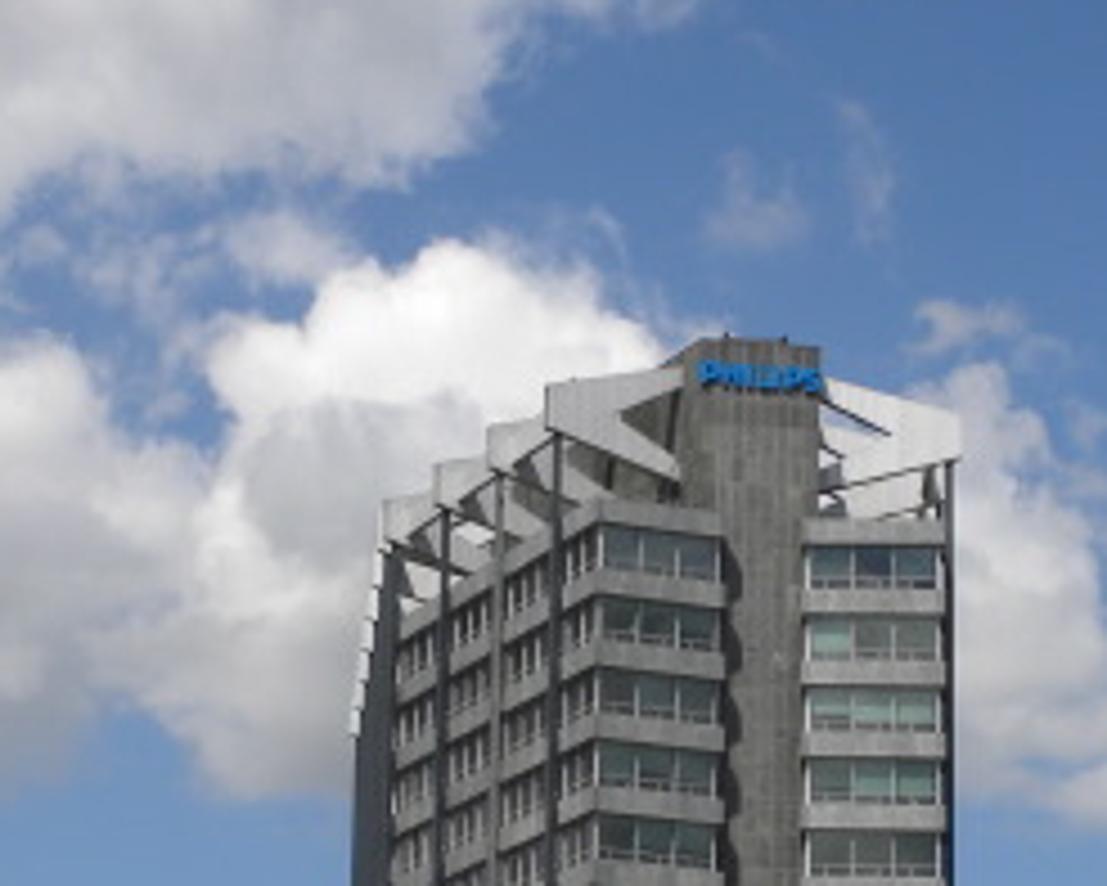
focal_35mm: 132
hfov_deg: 14.6
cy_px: 801
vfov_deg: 11.6
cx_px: 518
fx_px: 4326
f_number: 6.3
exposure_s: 1/455
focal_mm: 9.2
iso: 64
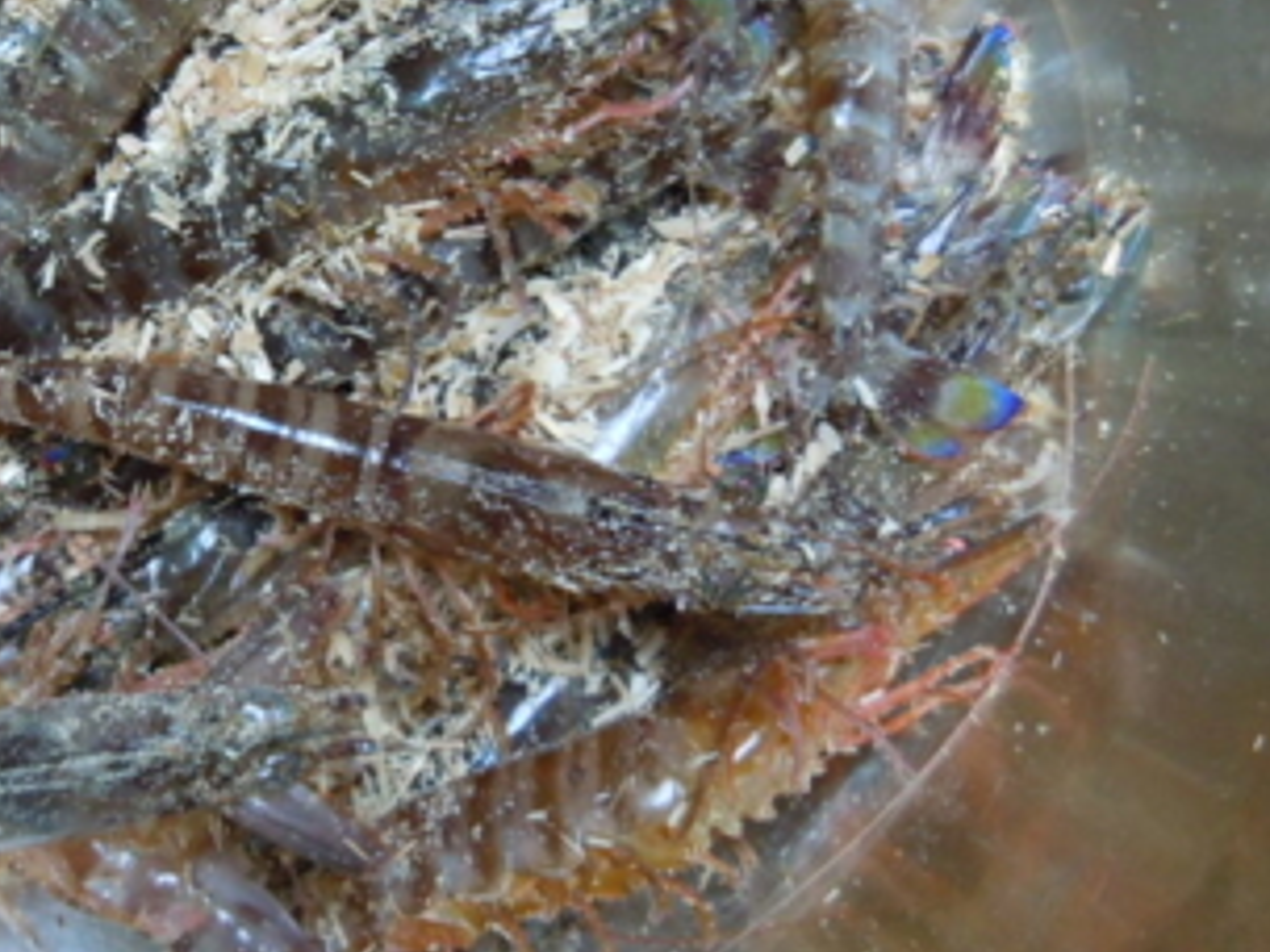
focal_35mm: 67
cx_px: 234
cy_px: 230
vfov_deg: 21.7
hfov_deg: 28.3
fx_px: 2458
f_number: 3.6
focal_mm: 6.2
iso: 400
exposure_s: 1/10
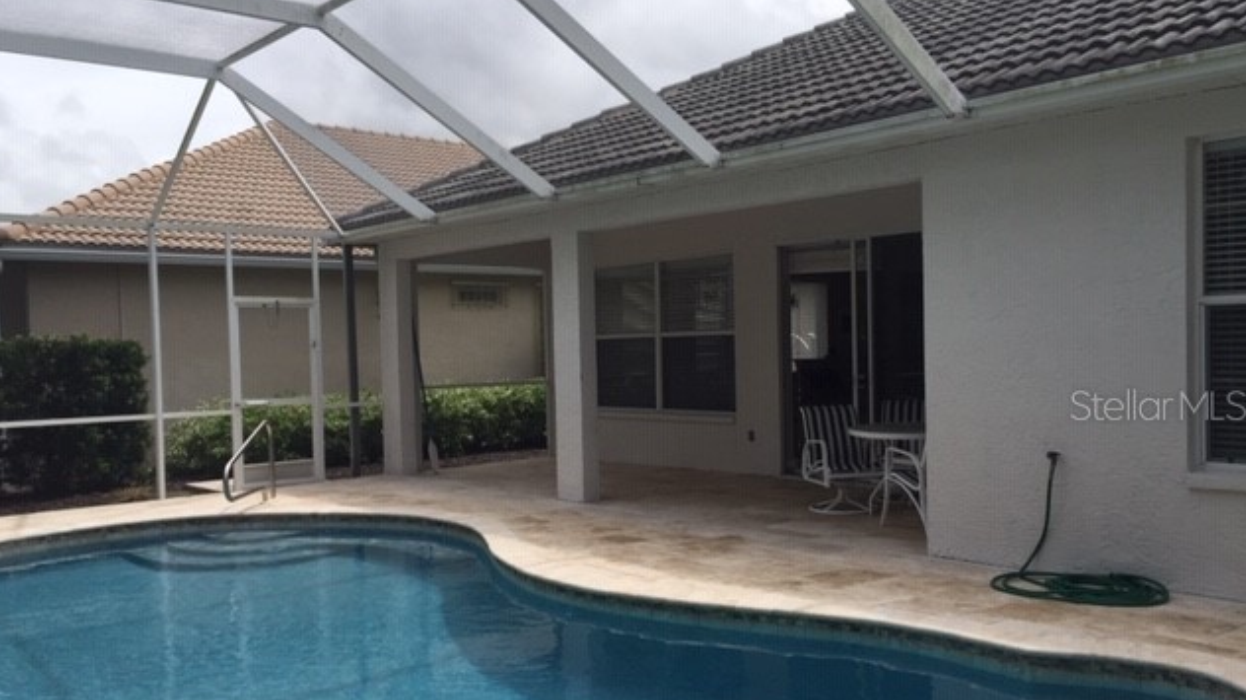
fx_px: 1057
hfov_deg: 61.0
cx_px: 625
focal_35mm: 32
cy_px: 404
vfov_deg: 36.6
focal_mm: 4.15
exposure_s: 1/1799
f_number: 2.2
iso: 32
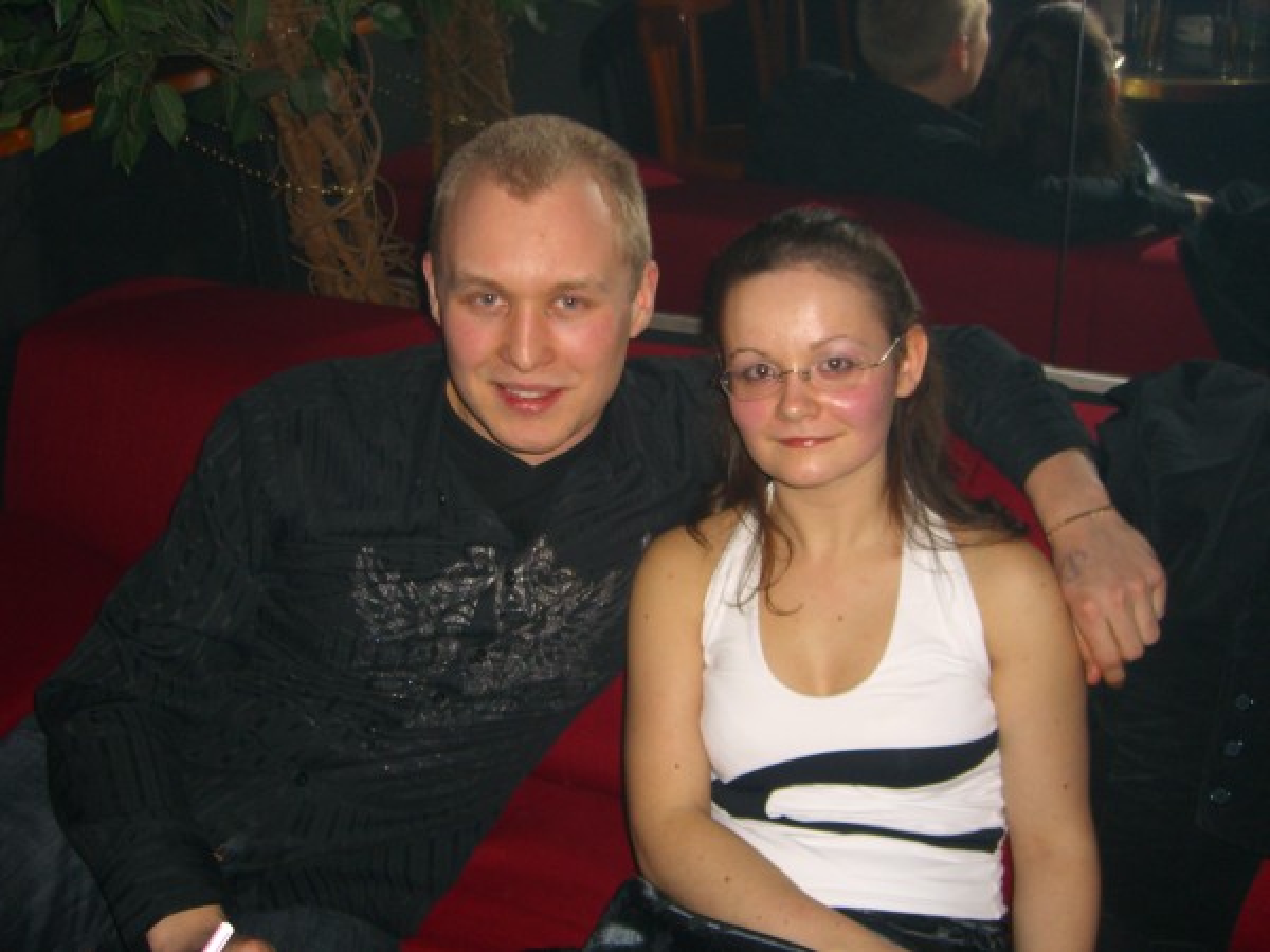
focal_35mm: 38
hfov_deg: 49.0
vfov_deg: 37.7
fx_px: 1394
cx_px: 635
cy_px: 476
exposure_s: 1/60
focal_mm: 7.9
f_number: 2.8
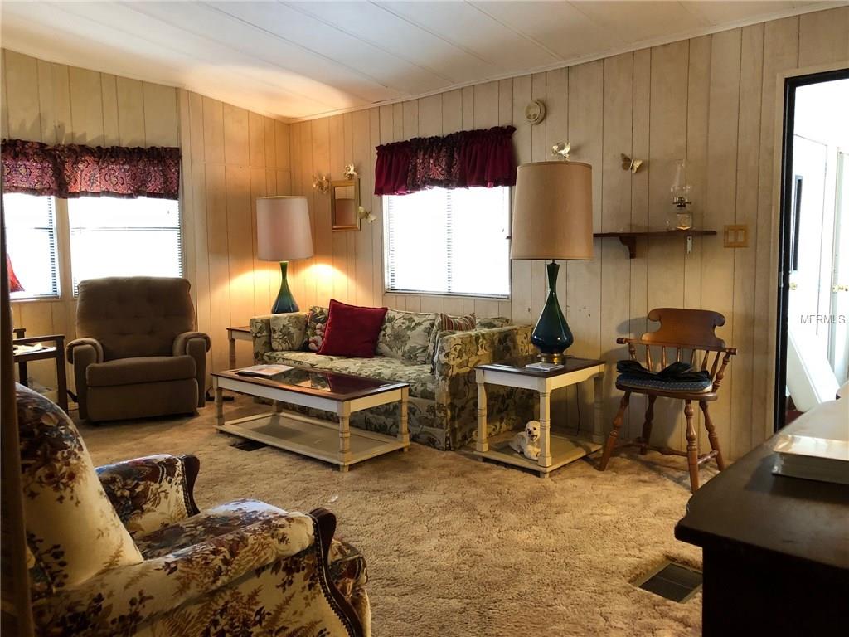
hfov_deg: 63.4
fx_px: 687
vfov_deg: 49.7
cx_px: 424
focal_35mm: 28
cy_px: 318
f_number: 1.8
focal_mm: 3.99
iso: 64
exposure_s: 1/15
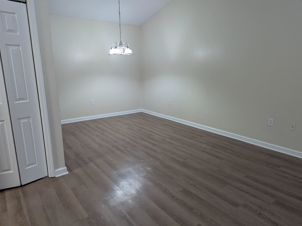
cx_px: 151
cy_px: 113
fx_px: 209
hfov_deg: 71.6
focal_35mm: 24
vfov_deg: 56.8
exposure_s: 1/120
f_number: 1.85
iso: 627
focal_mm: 6.81
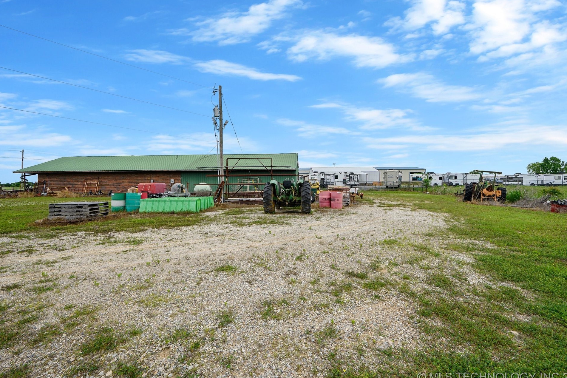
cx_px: 287
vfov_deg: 77.3
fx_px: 236
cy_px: 187
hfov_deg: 100.4
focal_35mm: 15
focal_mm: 14
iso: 250
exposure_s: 1/250
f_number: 9
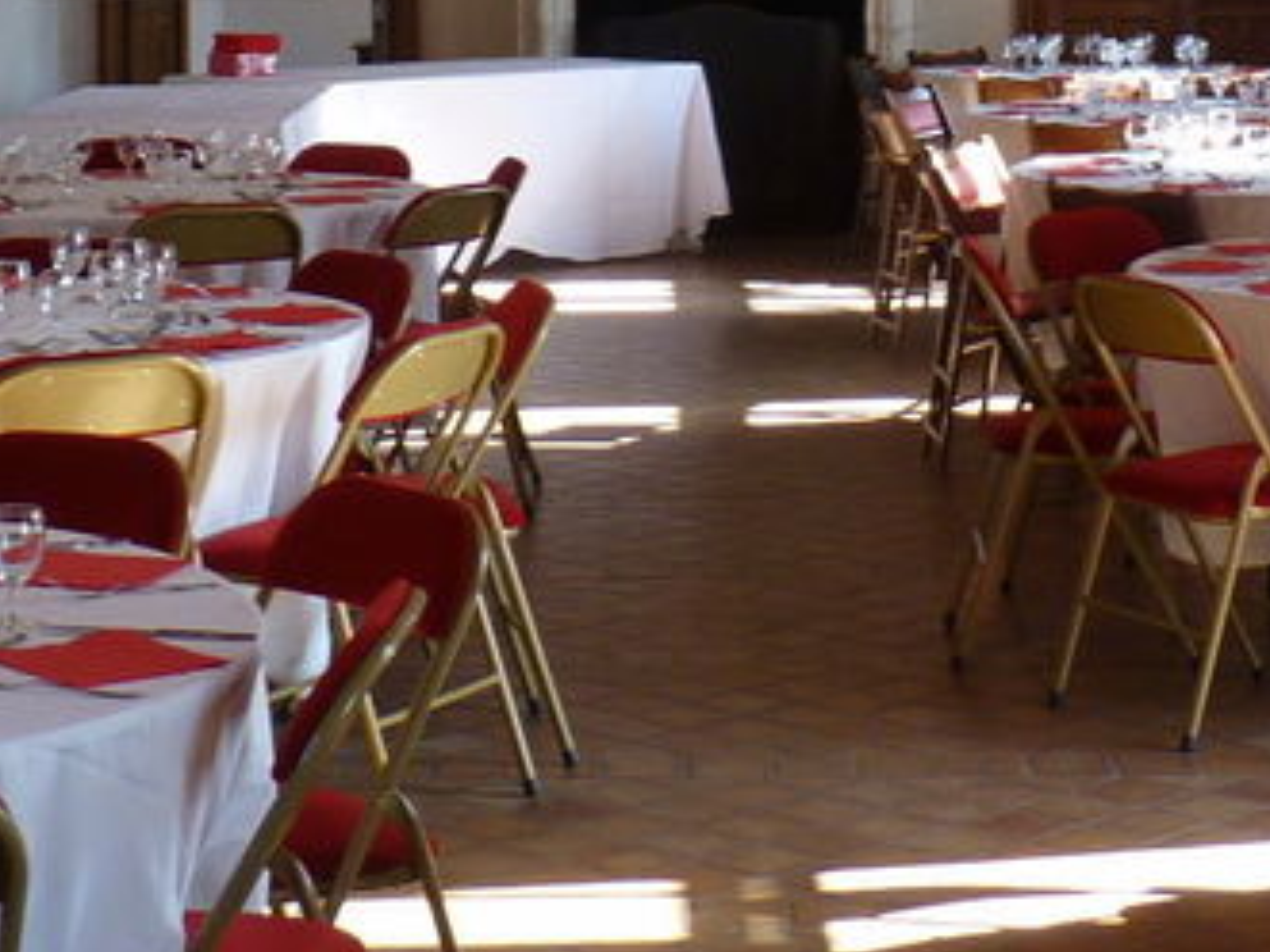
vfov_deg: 14.6
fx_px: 3594
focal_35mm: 98
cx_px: 702
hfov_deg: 20.0
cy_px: -165
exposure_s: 1/30
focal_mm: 4.8
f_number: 2.8
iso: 80
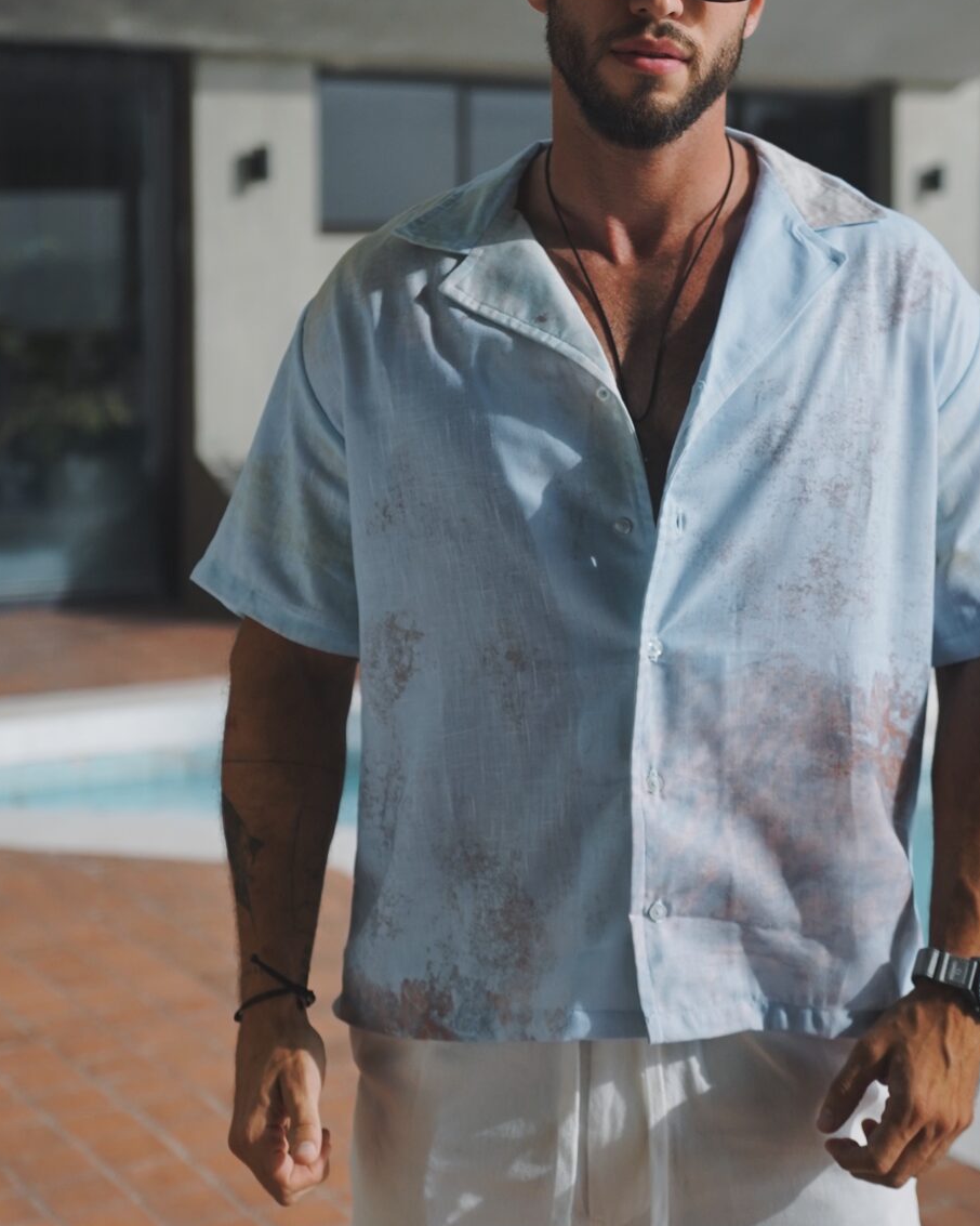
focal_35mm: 63
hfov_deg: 24.1
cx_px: 609
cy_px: 454
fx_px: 2285
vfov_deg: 29.9
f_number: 1.8
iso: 320
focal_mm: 26
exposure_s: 1/160
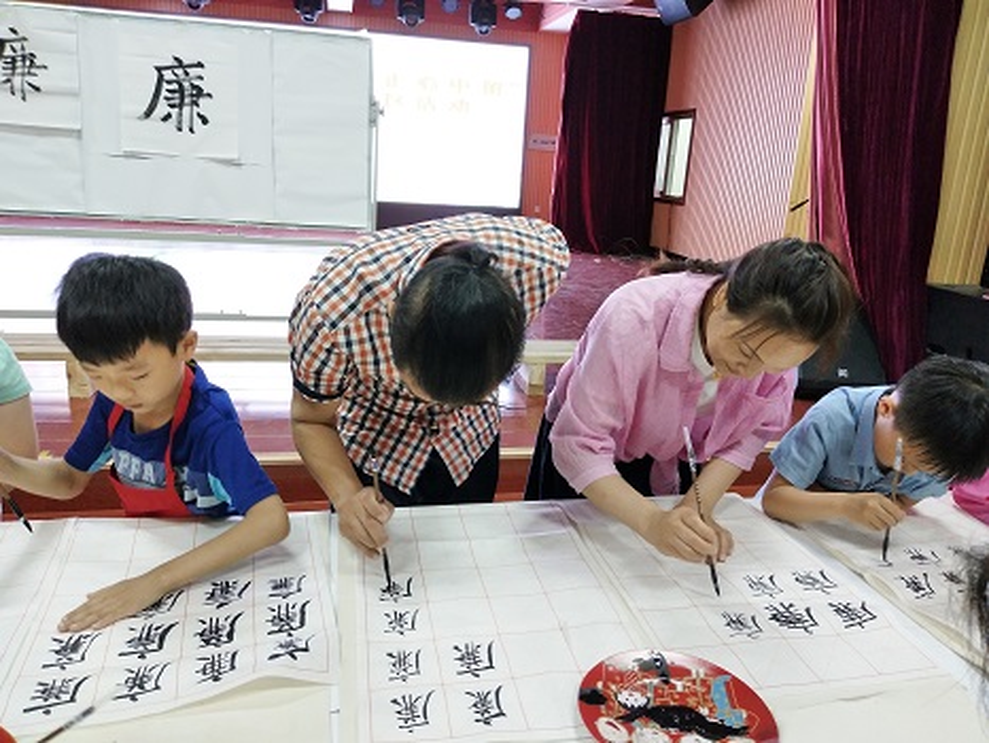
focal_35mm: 26
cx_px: 494
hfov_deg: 67.3
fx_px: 743
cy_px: 372
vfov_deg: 53.1
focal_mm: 3.88
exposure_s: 1/25
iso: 400
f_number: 2
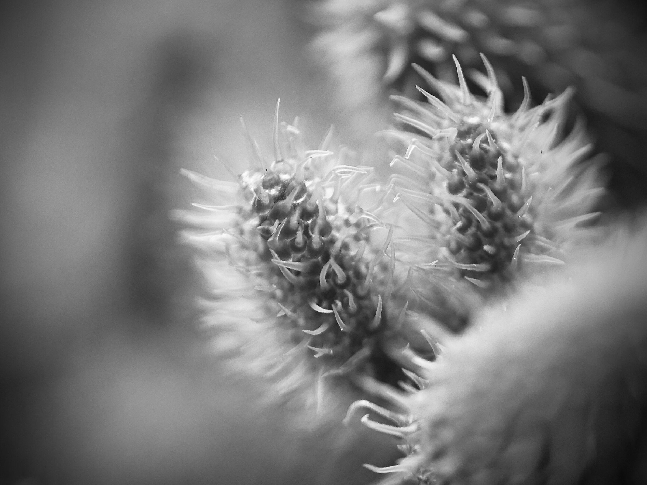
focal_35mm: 120
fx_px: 2243
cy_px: 242
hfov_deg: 16.4
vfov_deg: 12.3
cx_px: 324
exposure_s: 1/200
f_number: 3.2
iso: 800
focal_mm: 60
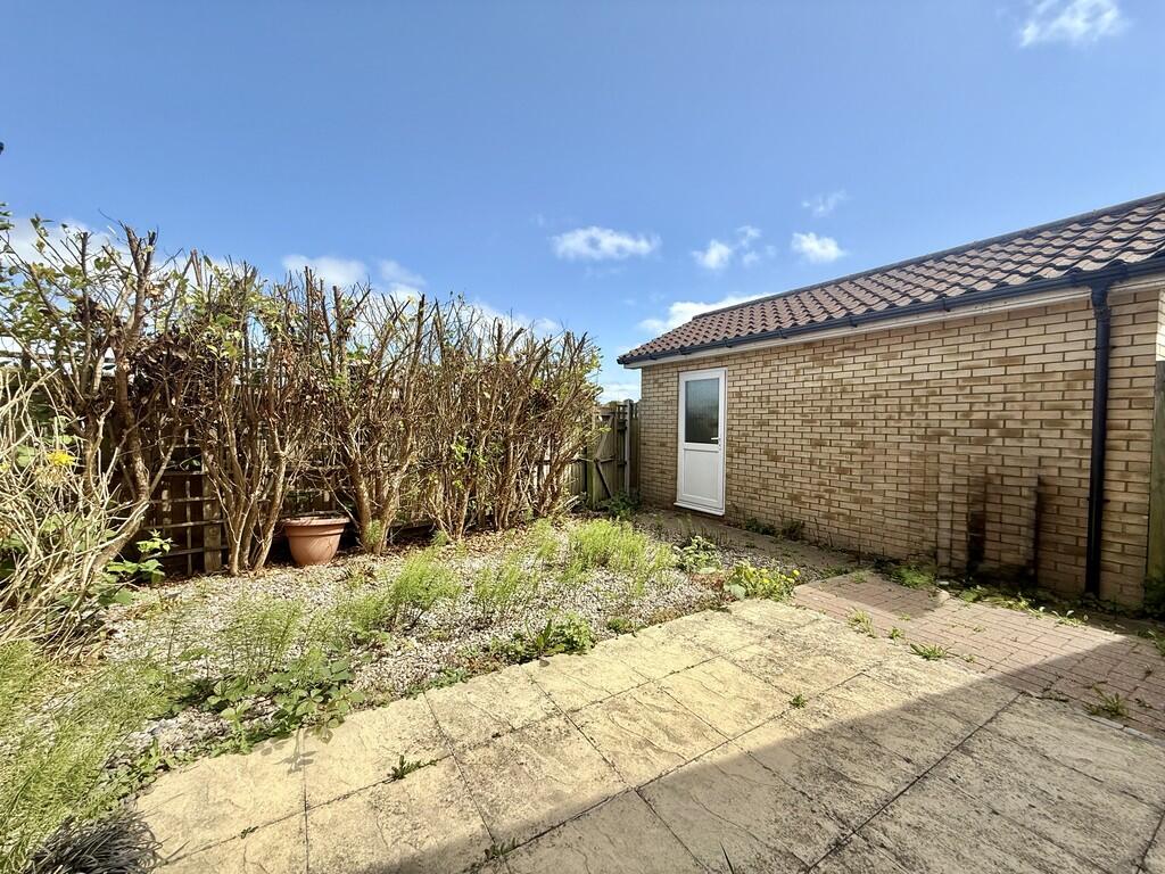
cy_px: 437
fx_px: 471
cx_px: 582
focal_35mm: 14
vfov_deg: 85.7
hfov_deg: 102.1
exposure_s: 1/1189
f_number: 2.2
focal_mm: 2.22
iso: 50
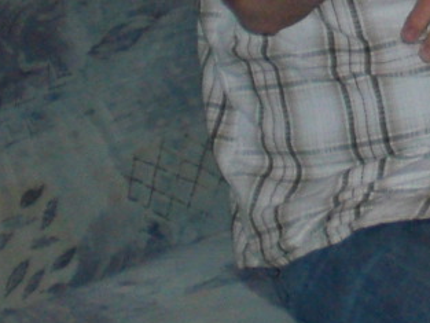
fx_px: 2411
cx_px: 769
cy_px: -176
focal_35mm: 194
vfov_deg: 7.5
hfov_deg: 9.7
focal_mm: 6.3
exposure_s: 1/60
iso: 200
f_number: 3.1
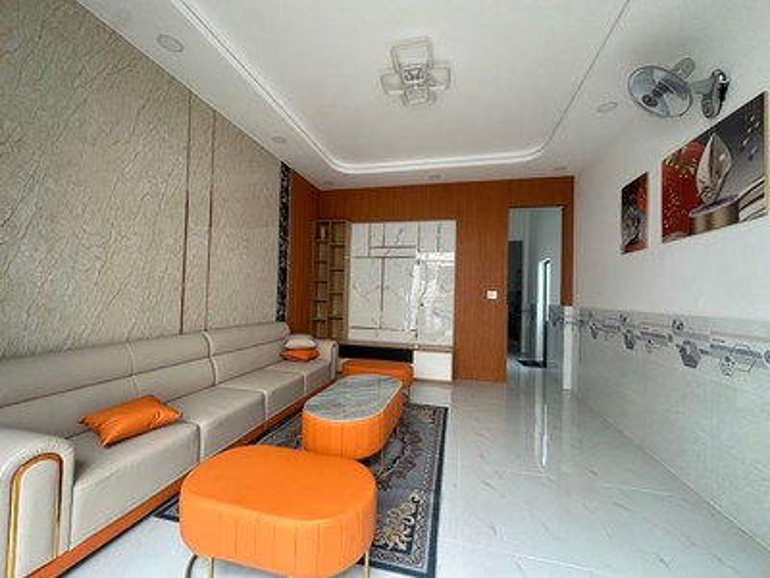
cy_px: 289
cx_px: 385
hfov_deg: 102.1
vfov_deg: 85.7
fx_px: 311
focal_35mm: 14
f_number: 2.2
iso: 250
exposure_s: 1/99
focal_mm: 2.22
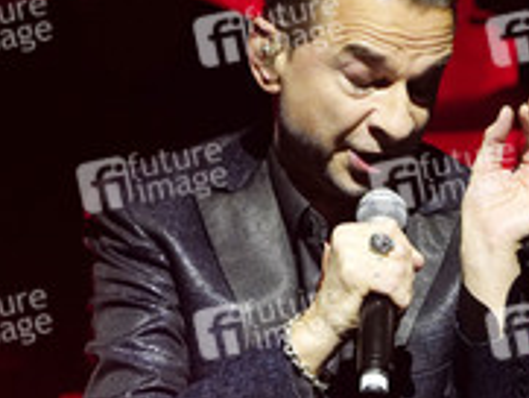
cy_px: 252
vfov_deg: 1.0
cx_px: 484
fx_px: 21959
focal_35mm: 1436
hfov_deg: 1.4
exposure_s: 1/320
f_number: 6.3
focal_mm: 600
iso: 4000
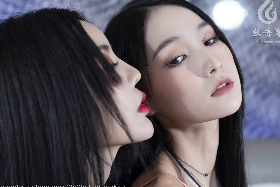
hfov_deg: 24.2
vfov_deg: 16.3
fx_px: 653
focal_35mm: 84
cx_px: 139
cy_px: 89
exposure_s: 1/50
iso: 125
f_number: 2.8
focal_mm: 70
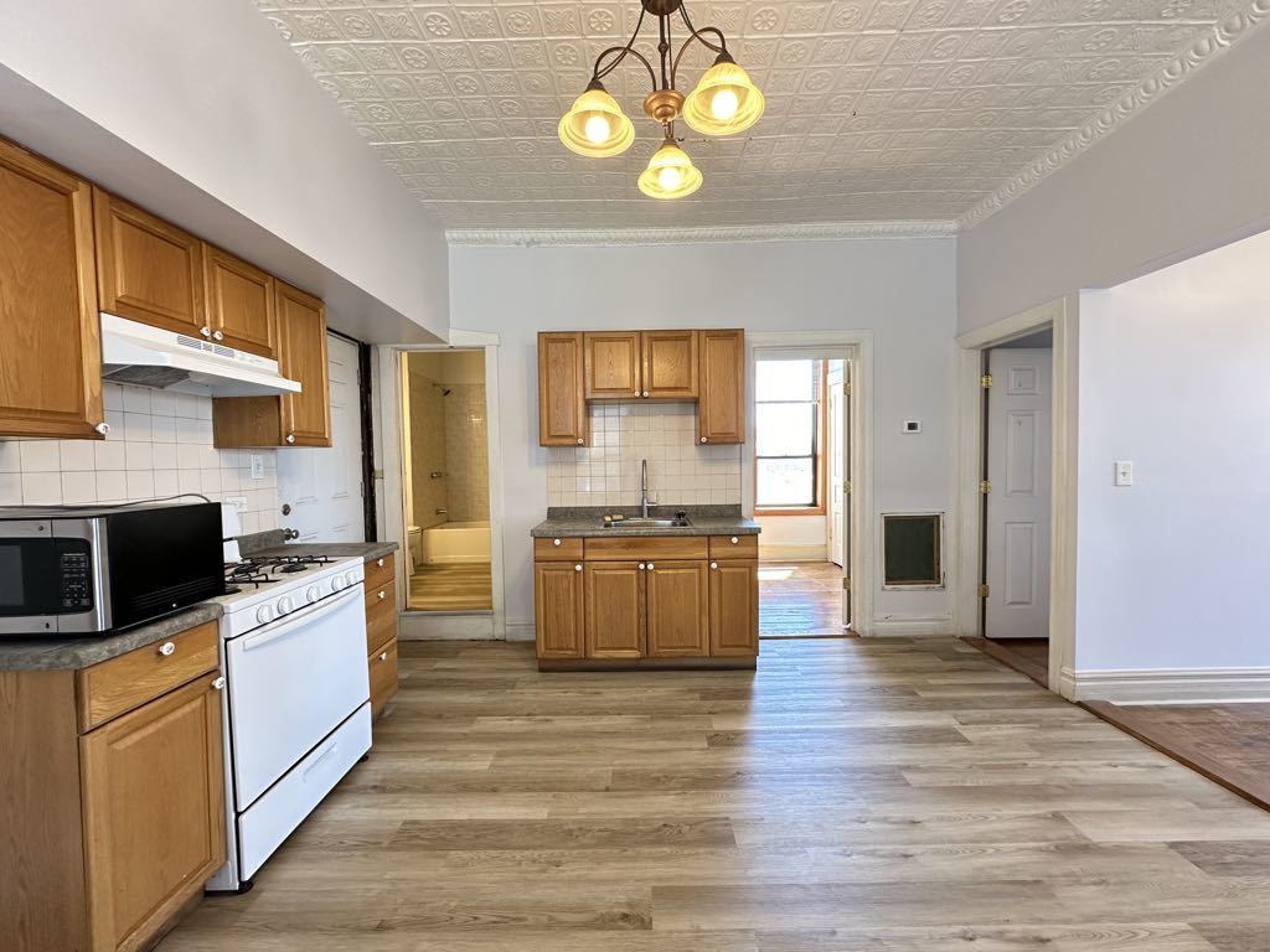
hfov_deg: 102.1
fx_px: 514
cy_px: 476
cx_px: 635
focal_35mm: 14
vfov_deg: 85.7
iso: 200
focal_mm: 2.22
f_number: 2.2
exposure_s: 1/60
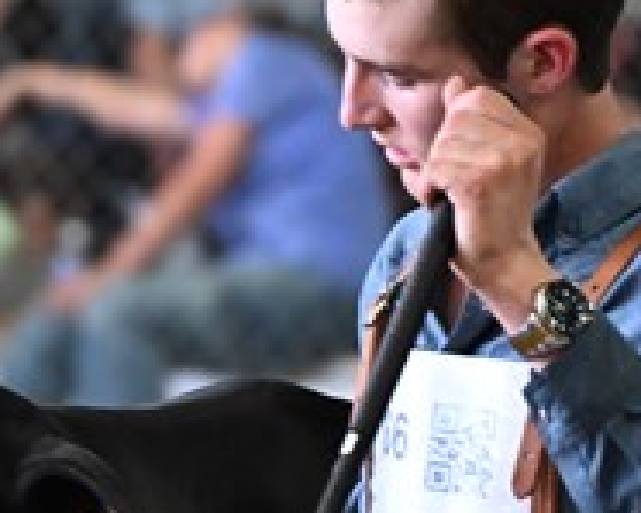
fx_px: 13742
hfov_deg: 2.7
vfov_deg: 2.1
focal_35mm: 724
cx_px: 14
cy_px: 332
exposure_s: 1/200
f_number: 6
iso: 9000
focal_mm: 224
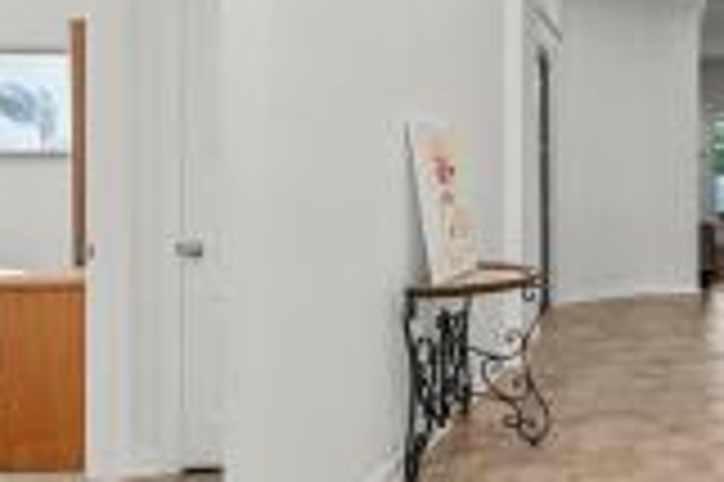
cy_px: 185
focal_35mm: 42
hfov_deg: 41.0
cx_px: 711
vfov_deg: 31.7
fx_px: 844
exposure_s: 1/2
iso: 320
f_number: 8
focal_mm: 10
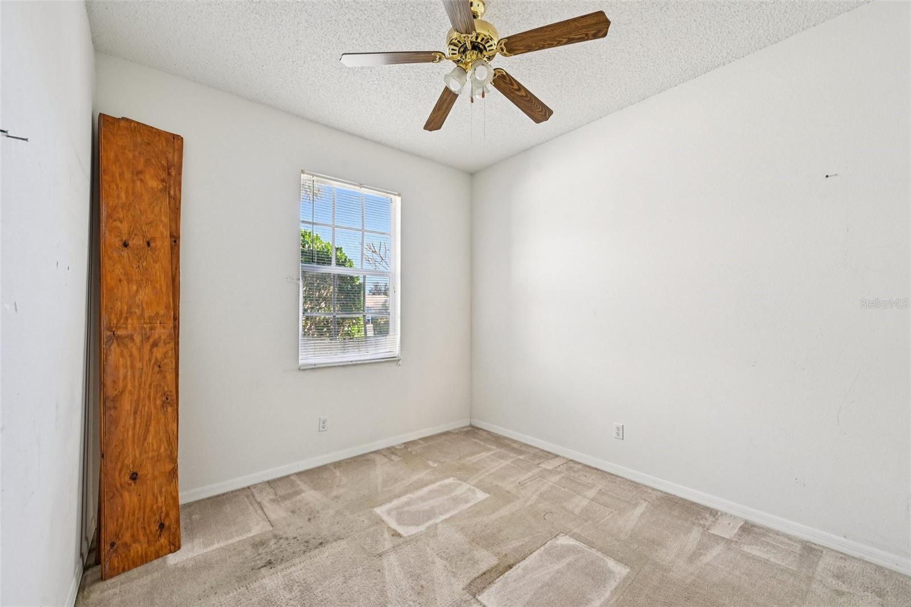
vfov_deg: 81.2
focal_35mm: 14
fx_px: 354
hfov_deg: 104.3
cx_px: 456
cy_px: 304
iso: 400
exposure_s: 1/20
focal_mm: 14
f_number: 8
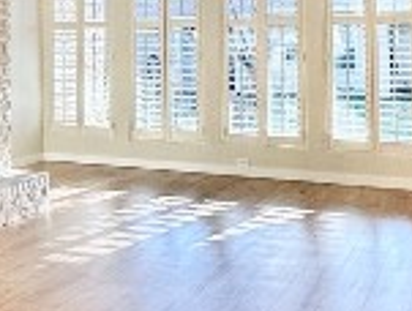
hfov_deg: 23.8
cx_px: -136
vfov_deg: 20.3
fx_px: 847
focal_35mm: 71
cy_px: 22
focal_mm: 2.22
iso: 160
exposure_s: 1/120
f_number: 2.2
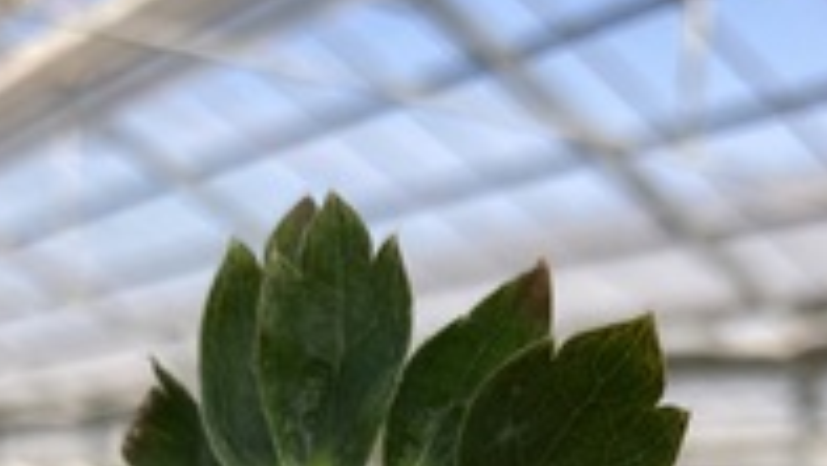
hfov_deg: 33.8
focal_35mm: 62
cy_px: 777
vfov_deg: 16.9
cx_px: 428
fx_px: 1360
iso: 20
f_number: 1.8
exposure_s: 1/727
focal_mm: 3.99
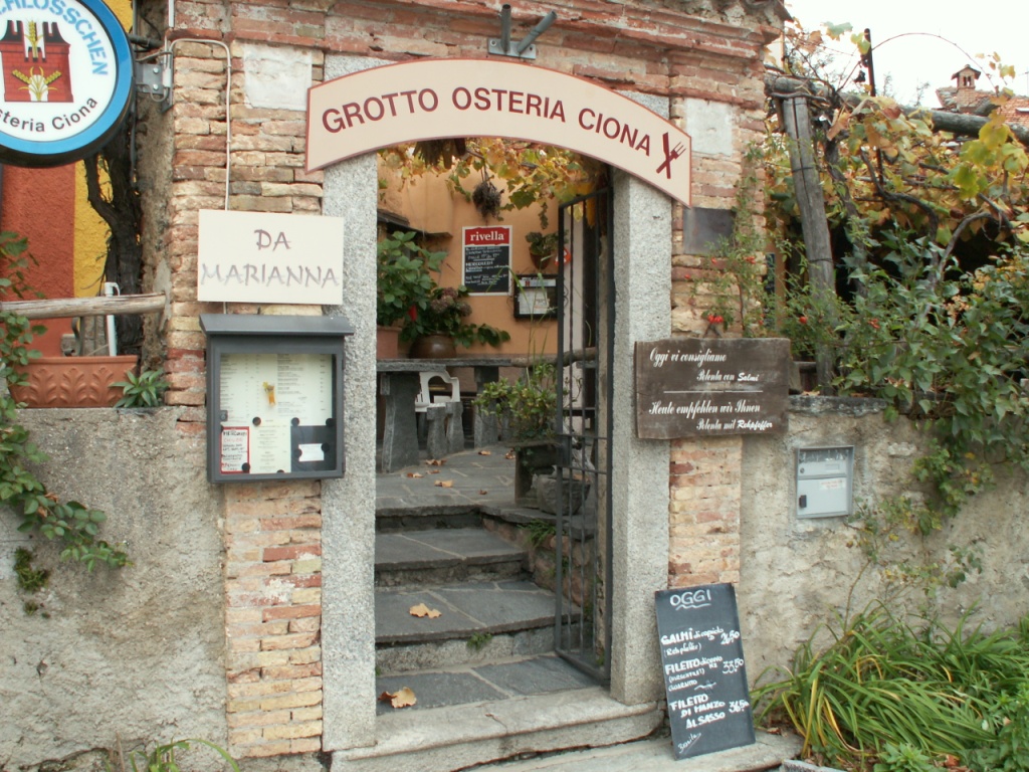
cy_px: 386
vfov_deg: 40.7
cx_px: 514
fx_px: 1040
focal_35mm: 35
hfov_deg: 52.6
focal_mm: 5.86
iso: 50
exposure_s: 1/60
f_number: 4
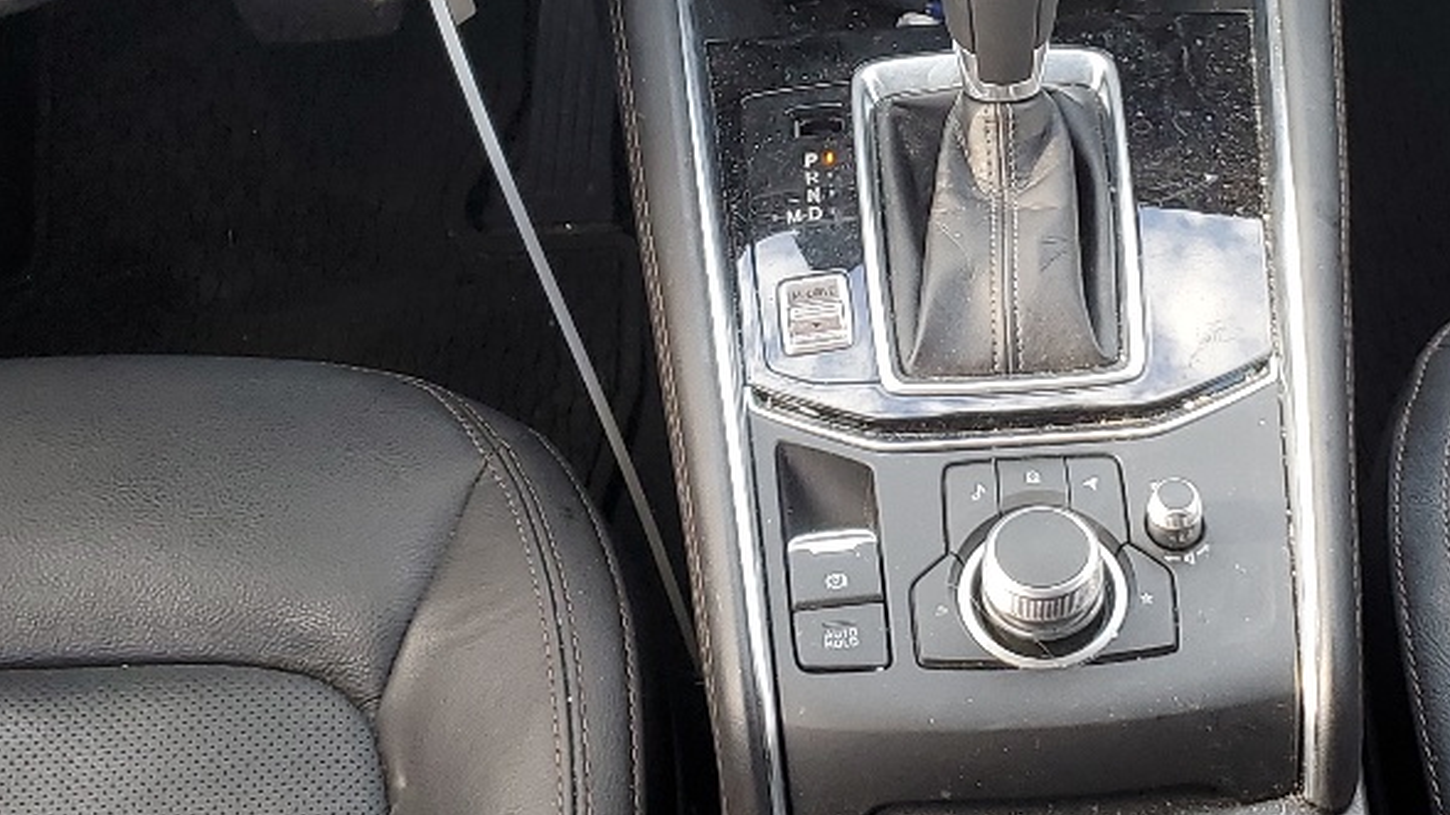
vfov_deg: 15.5
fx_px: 2960
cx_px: 980
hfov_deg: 27.3
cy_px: 111
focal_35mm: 77
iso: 50
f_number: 1.5
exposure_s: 1/60.2
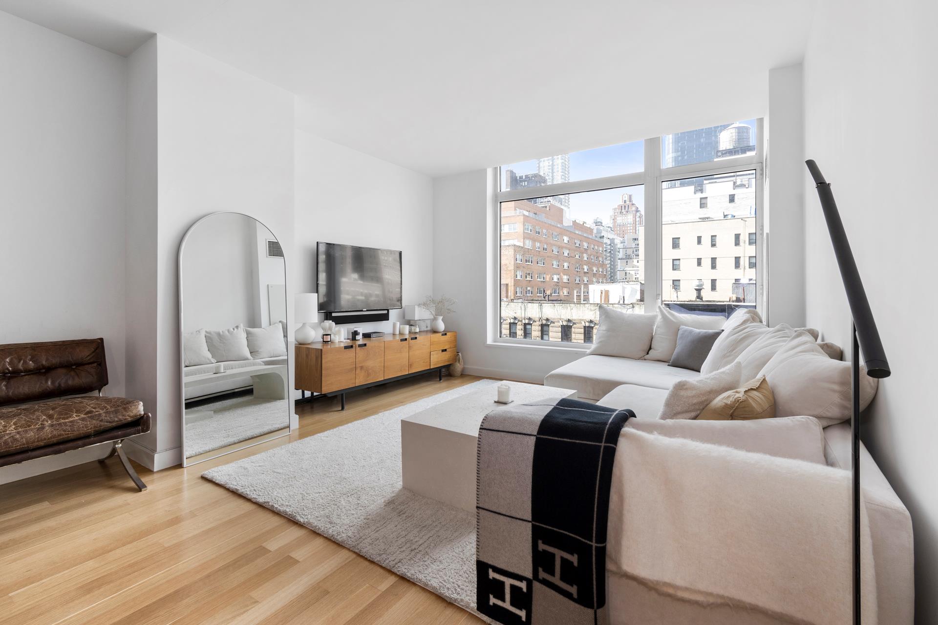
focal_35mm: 15
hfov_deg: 100.4
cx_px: 469
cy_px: 312
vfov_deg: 77.3
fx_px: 391
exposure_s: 1/6
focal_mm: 10
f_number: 8
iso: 100
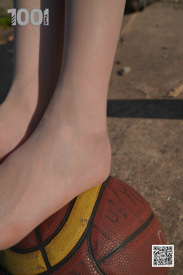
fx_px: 252
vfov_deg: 57.2
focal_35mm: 33
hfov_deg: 40.0
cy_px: 138
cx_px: 92
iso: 125
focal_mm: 33
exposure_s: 1/1000
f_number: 7.1
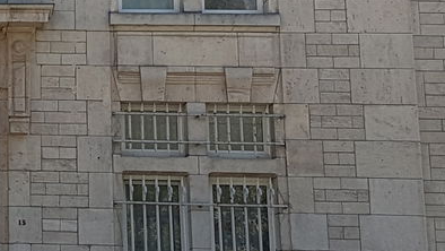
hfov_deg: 17.8
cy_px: 15
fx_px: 1358
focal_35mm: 115
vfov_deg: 10.5
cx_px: -77
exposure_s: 1/900
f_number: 1.7
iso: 40
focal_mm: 4.2
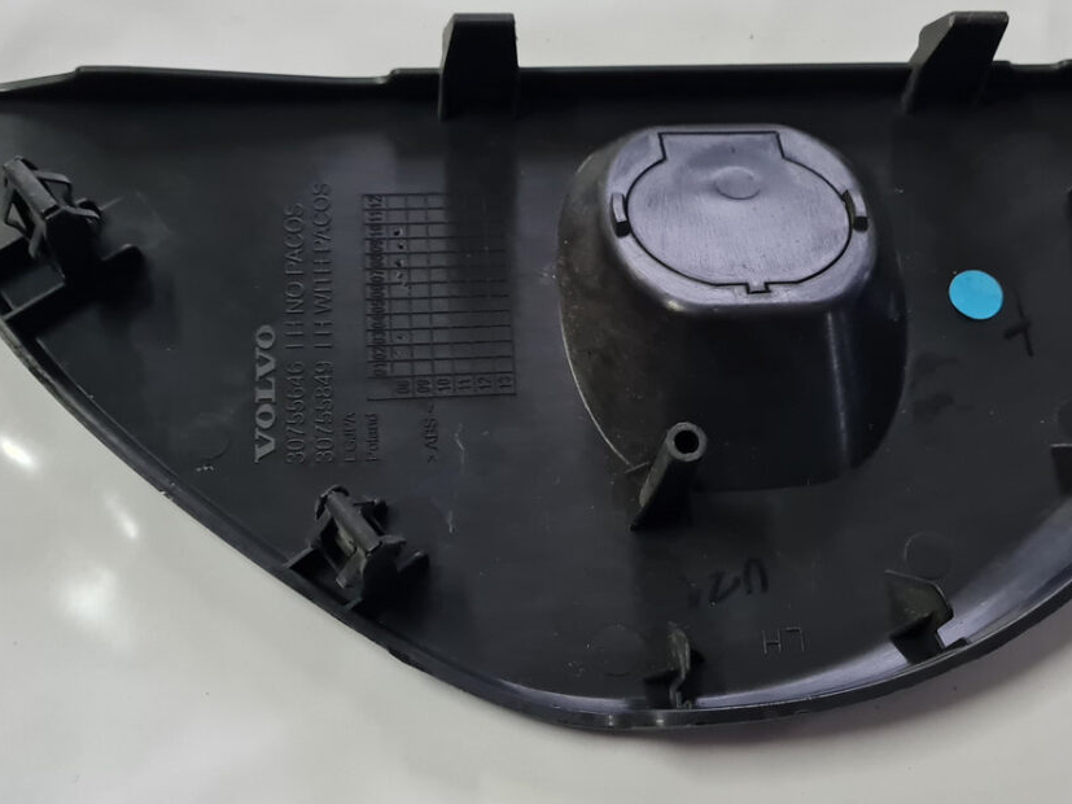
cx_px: 682
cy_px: 429
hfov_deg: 42.6
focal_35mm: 44
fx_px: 1362
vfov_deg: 32.9
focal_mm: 5.4
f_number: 1.8
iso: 640
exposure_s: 1/50
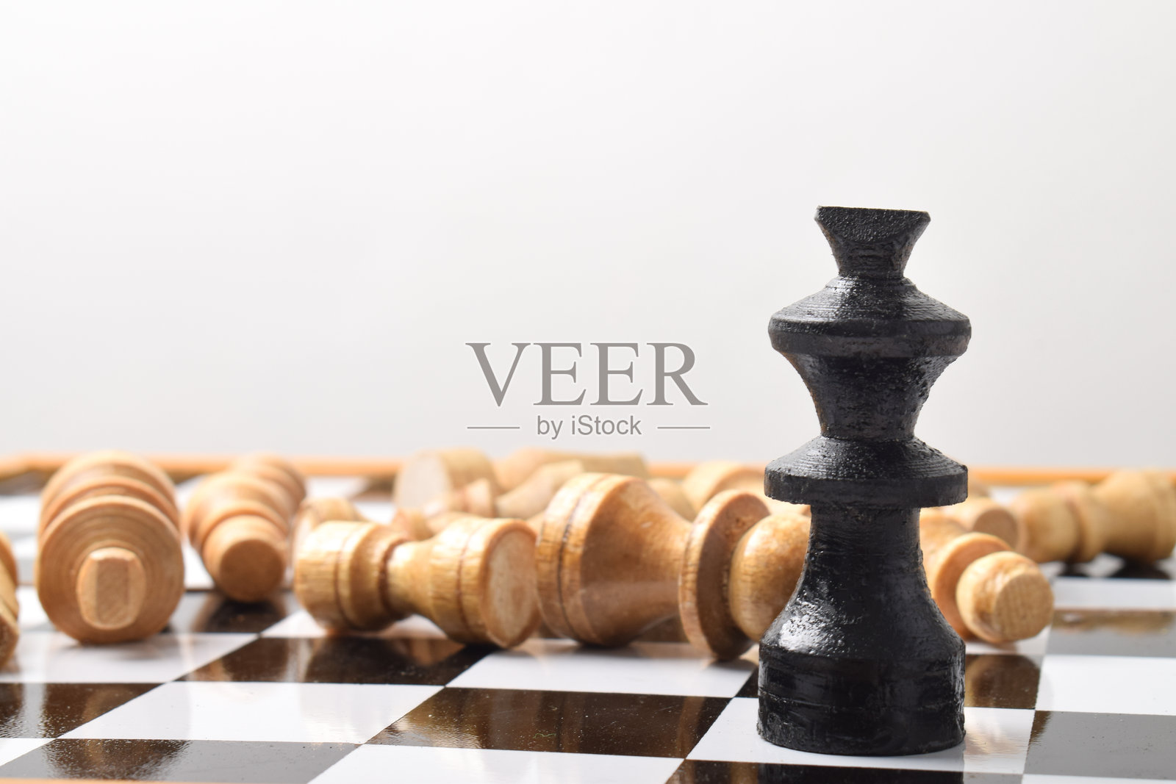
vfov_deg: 16.6
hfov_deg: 24.6
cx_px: 588
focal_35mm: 82
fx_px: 2695
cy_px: 392
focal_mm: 55
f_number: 13
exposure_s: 1/125
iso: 200
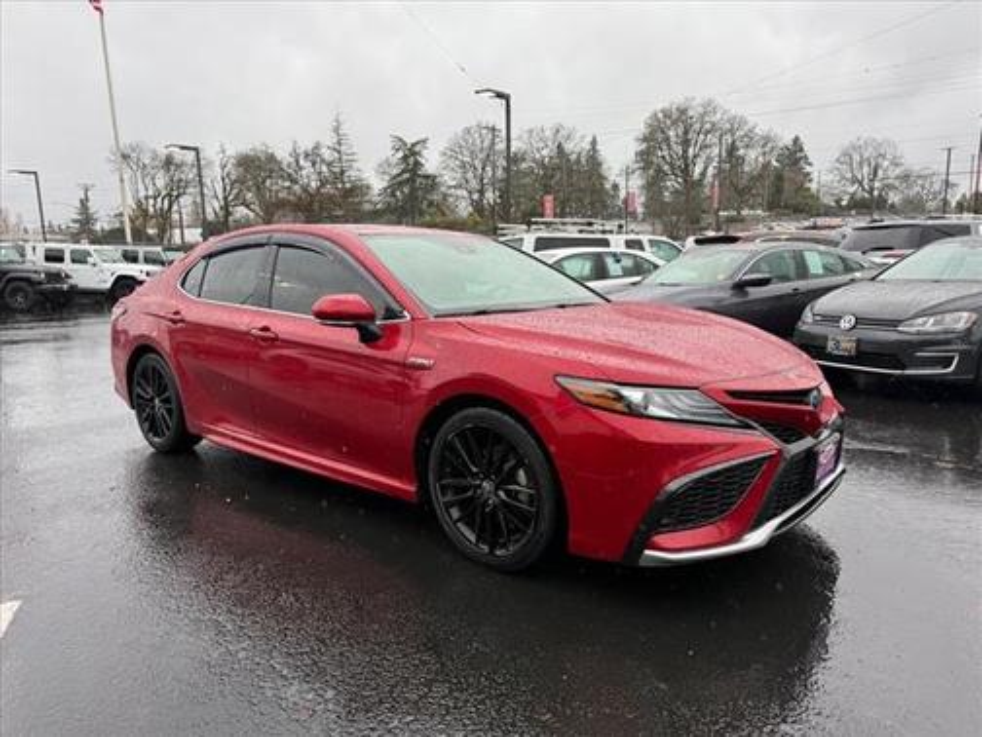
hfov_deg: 71.6
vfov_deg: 56.8
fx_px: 681
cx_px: 491
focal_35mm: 24
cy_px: 368
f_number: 1.78
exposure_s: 1/377
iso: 80
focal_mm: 6.76
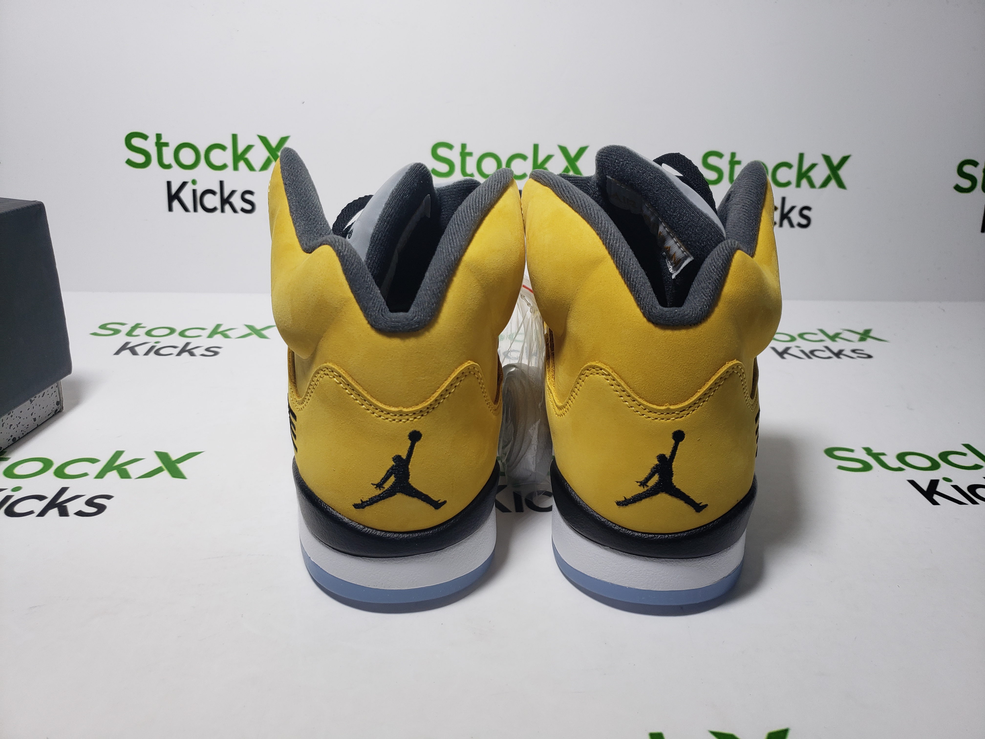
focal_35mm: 26
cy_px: 370
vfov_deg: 53.1
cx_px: 492
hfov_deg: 67.3
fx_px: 740
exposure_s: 1/392
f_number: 1.5
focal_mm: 4.3
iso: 50
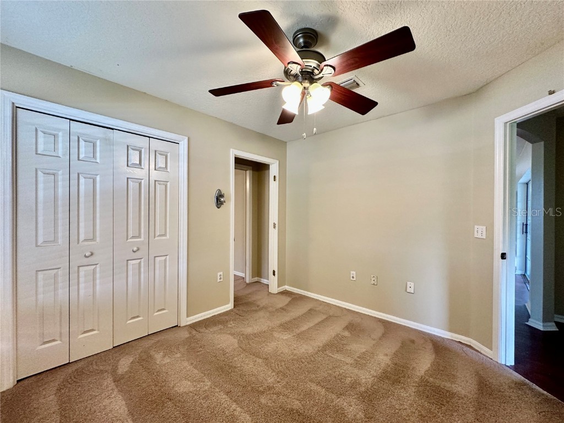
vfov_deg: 85.7
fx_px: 228
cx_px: 282
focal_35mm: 14
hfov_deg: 102.1
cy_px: 212
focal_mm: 2.22
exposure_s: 1/120
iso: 250
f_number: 2.2
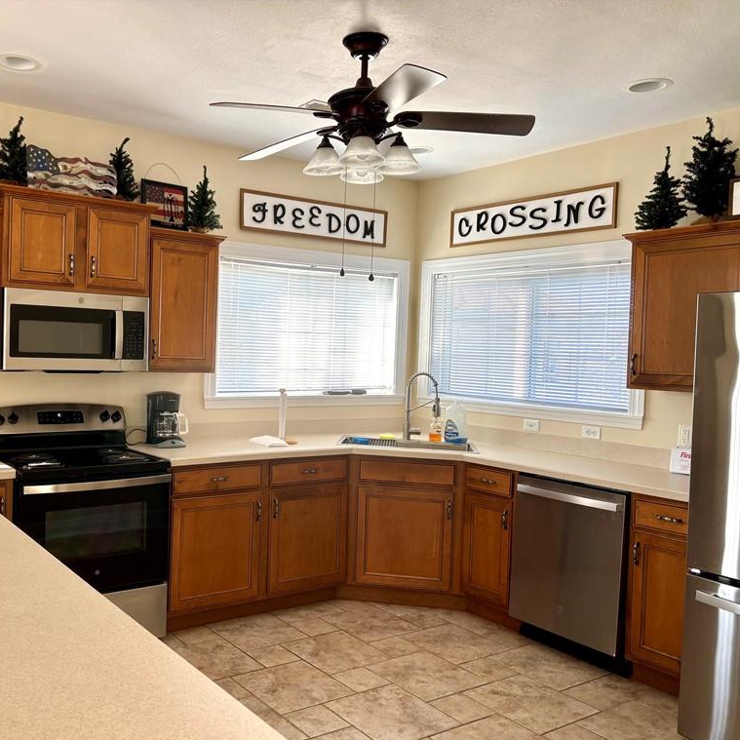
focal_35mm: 31
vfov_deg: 52.5
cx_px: 254
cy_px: 371
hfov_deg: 51.7
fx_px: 750
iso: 80
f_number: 1.6
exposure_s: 1/121
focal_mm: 5.96
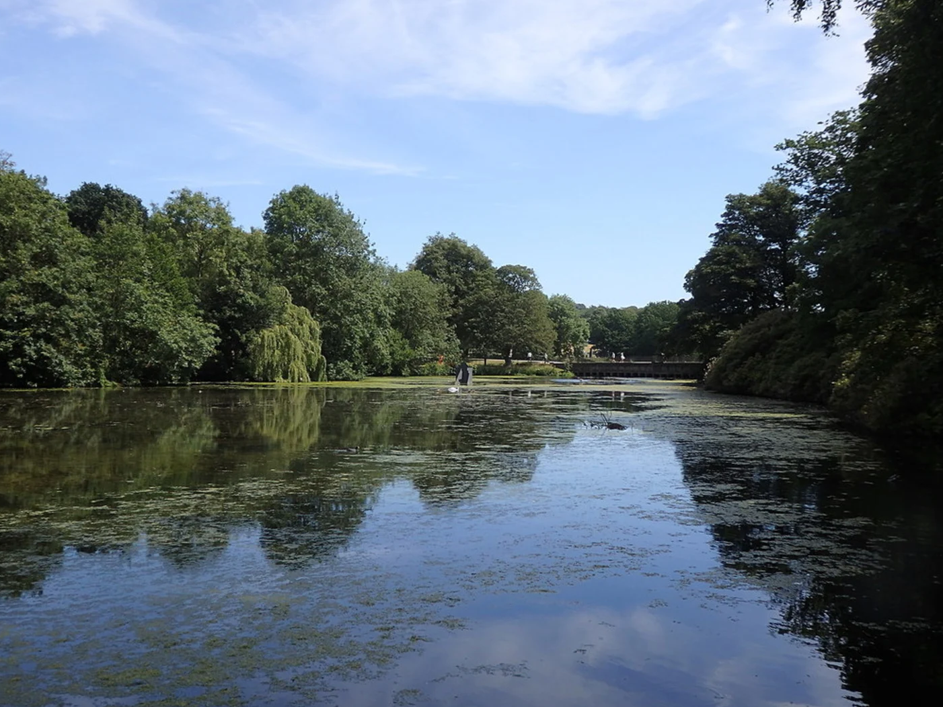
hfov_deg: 49.0
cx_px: 463
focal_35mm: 38
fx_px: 1035
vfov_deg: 37.7
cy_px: 352
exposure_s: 1/1000
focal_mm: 6.6
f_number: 3.6
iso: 125
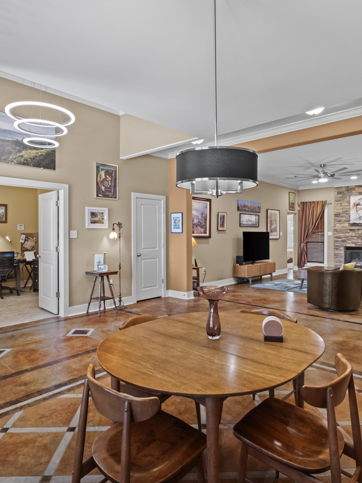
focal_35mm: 22
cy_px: 238
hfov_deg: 61.1
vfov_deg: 76.4
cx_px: 184
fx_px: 307
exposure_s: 1.5
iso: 800
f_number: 8
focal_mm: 10
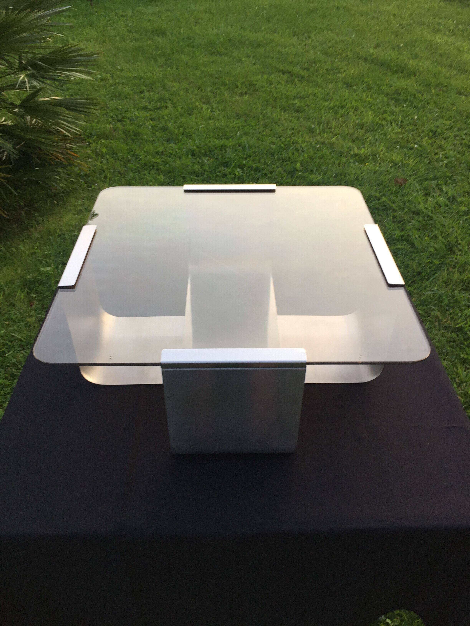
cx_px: 235
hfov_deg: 48.2
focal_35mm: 29
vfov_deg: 61.7
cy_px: 313
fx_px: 525
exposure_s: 1/50
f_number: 2.2
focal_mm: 4.15
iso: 40
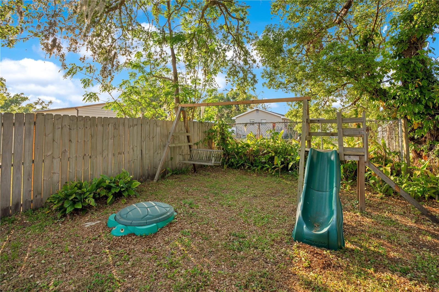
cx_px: 220
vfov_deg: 73.7
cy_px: 146
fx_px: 195
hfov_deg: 96.7
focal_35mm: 16
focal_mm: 16
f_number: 8
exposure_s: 1/40
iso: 100
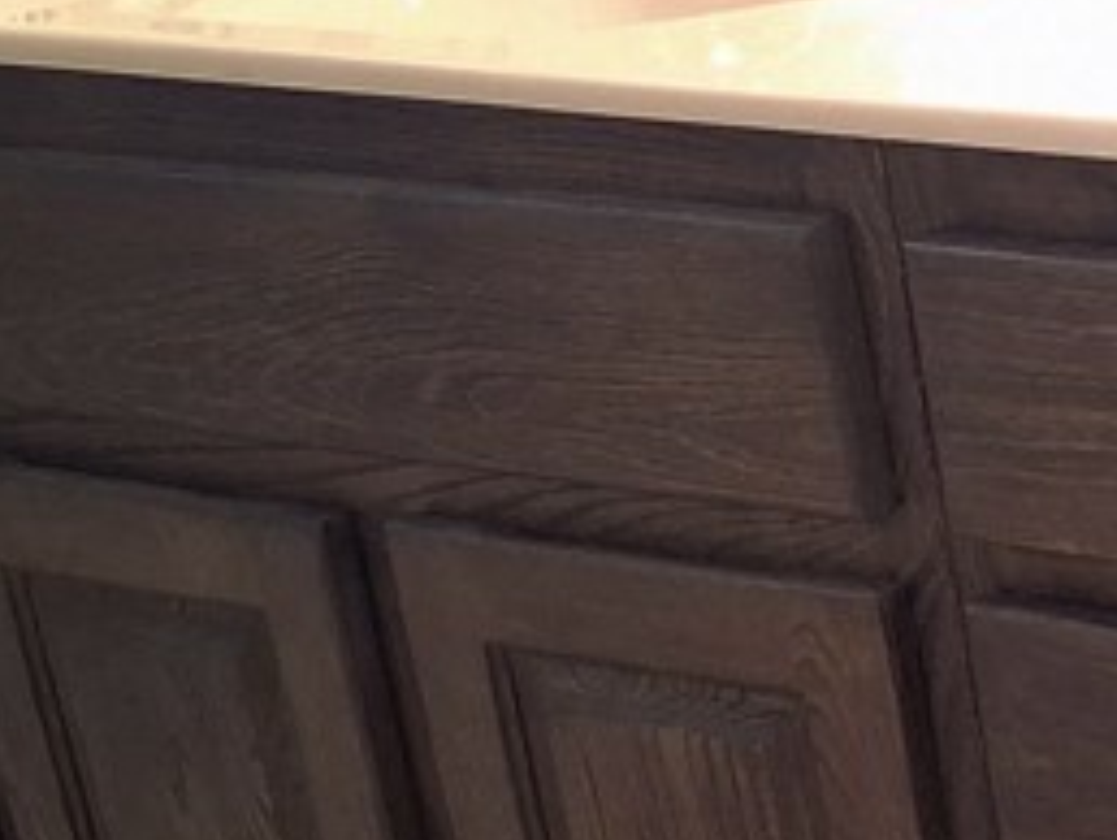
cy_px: 589
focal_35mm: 103
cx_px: 1818
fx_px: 3327
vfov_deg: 14.4
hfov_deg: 16.8
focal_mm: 3.98
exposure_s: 1/40
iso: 400
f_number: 1.8
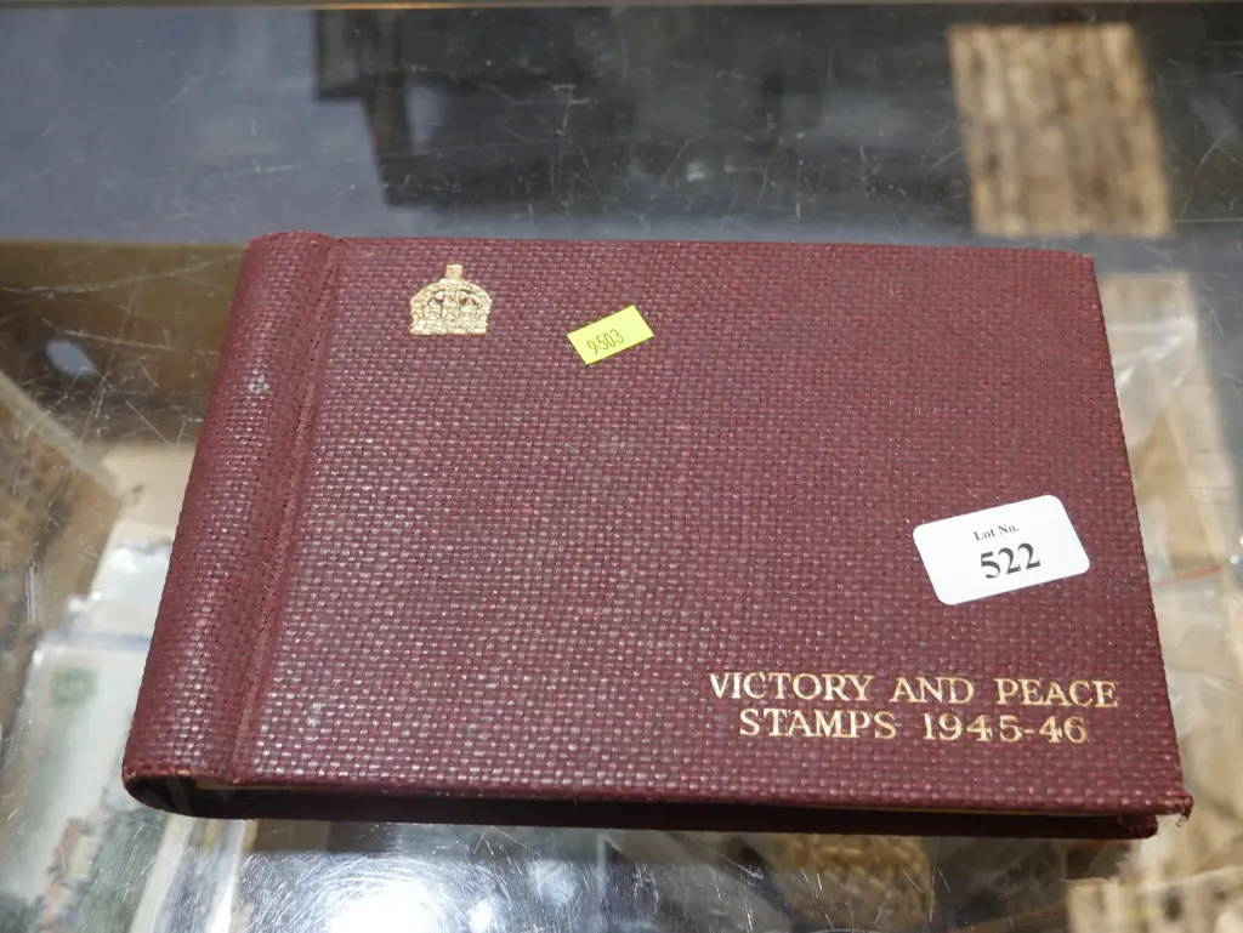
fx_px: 1437
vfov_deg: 36.0
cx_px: 622
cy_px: 466
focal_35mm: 40
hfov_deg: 46.8
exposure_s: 1/60
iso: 400
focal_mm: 20
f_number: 4.4
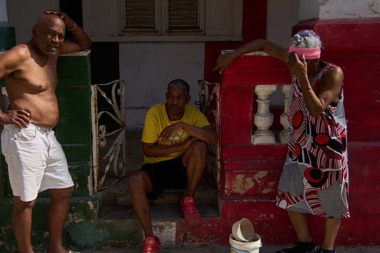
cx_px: 161
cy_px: 126
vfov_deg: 26.5
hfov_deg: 38.8
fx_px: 538
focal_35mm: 51
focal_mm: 39
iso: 100
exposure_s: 1/1600
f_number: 3.2
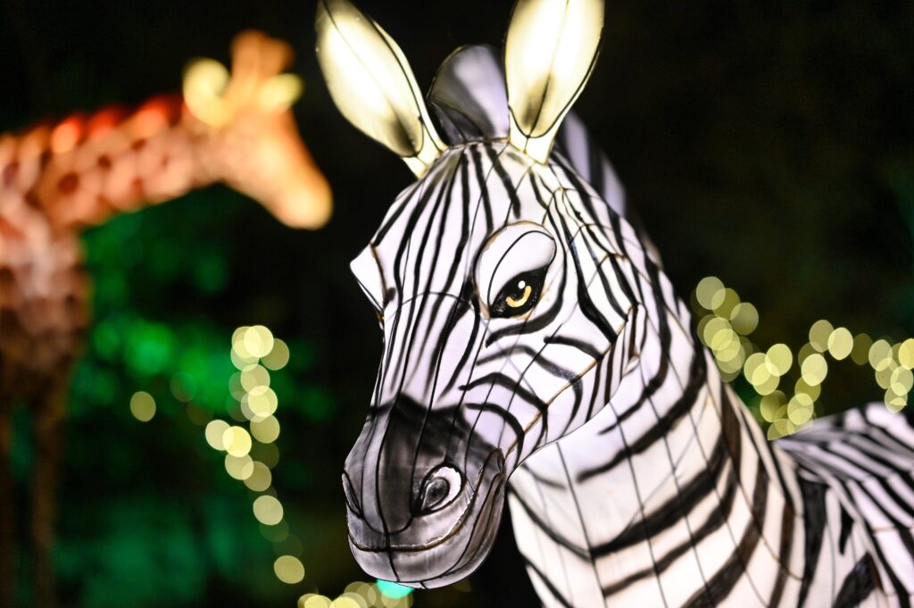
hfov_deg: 23.9
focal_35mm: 85
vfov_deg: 16.0
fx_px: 2156
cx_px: 457
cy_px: 304
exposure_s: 1/1600
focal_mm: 85
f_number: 2
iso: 1600
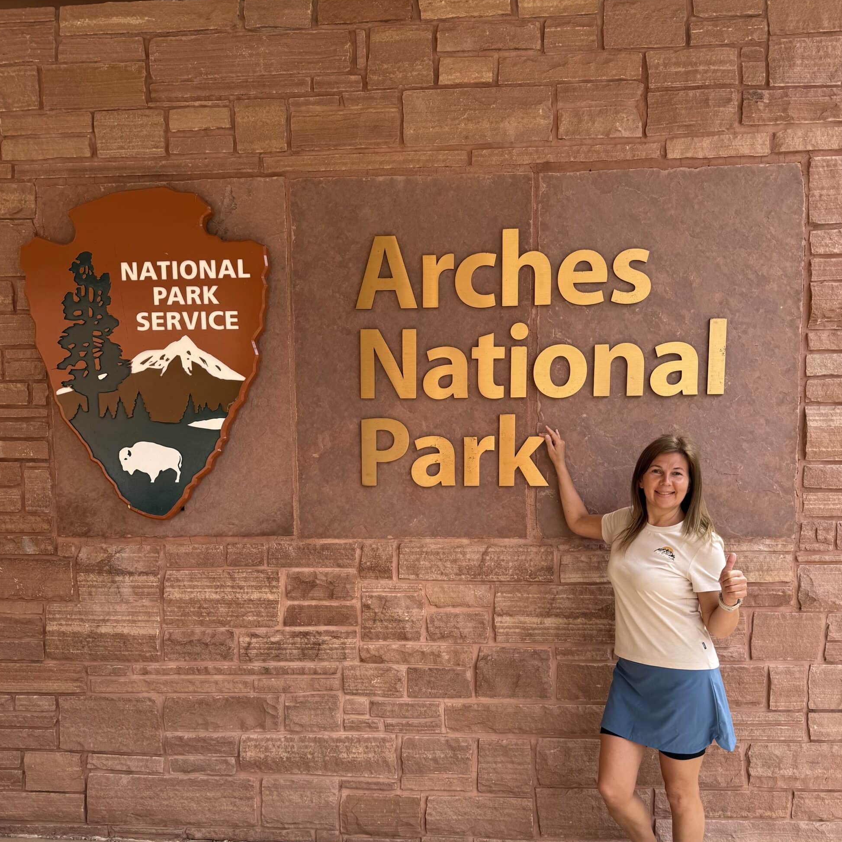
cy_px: 528
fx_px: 798
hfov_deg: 55.6
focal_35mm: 29
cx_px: 414
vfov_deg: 55.0
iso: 80
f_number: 1.78
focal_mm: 6.76
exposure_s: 1/528
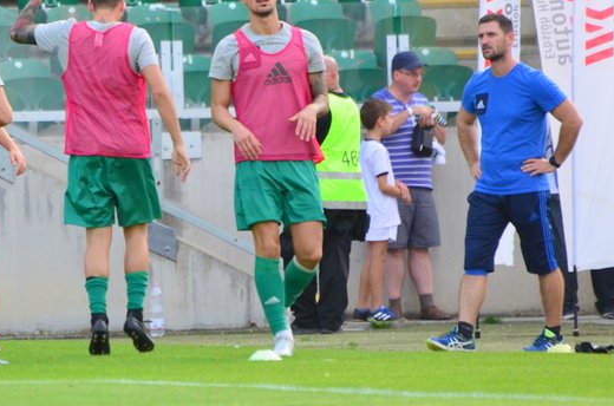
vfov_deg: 1.8
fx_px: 13254
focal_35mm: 779
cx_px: 107
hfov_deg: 2.7
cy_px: 191
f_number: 5.6
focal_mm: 300
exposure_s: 1/400
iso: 1000
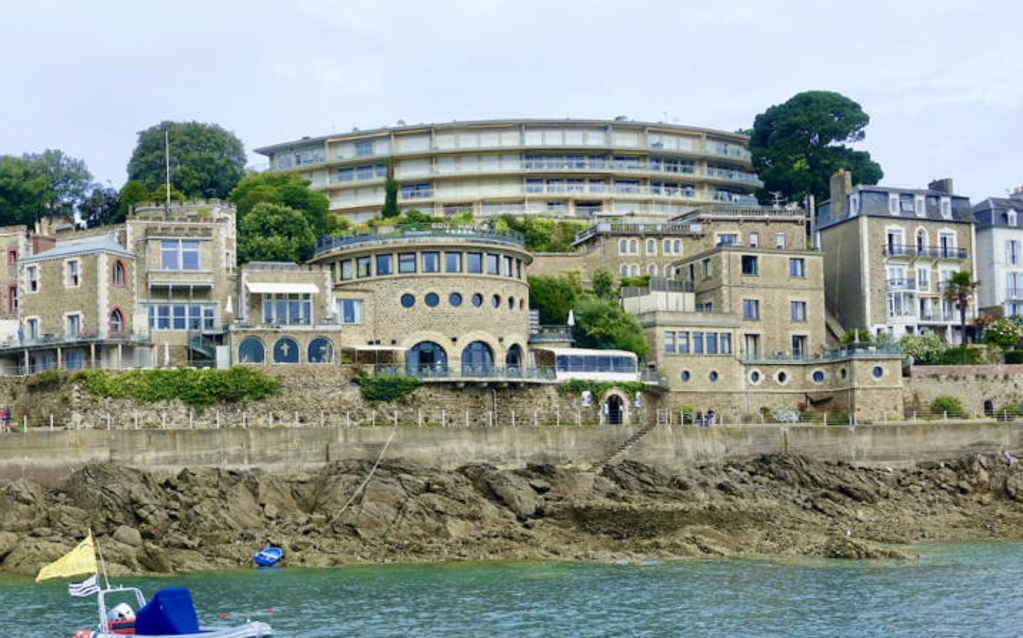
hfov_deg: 44.5
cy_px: 429
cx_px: 323
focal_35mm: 44
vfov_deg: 29.0
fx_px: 1226
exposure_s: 1/200
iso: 125
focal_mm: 11.12
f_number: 5.6
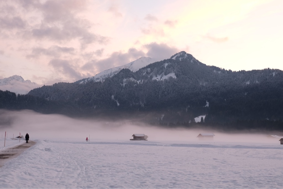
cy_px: 94
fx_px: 362
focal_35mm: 46
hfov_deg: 42.7
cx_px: 142
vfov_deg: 29.3
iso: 400
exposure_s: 1/13
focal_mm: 30.9
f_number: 14
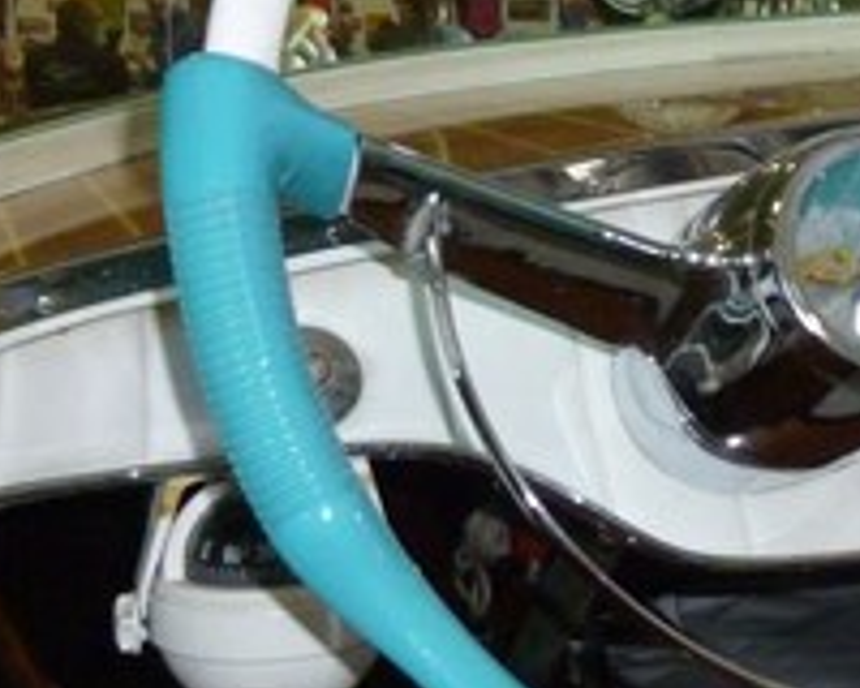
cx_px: 1032
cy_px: 370
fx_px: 1985
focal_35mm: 78
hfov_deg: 22.5
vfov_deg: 19.7
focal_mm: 4.5
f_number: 3.1
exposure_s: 1/60
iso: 400
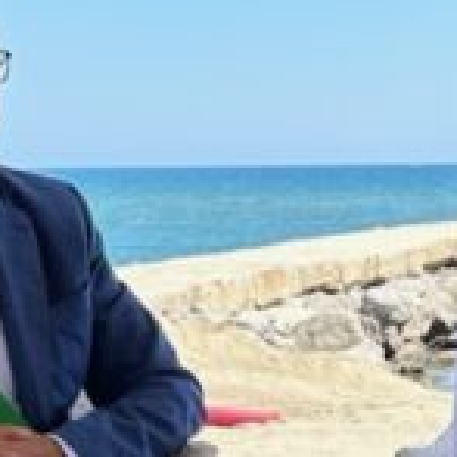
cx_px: 584
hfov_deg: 11.5
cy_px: 345
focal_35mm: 148
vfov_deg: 11.8
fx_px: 2211
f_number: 1.78
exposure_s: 1/3861
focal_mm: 6.86
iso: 80
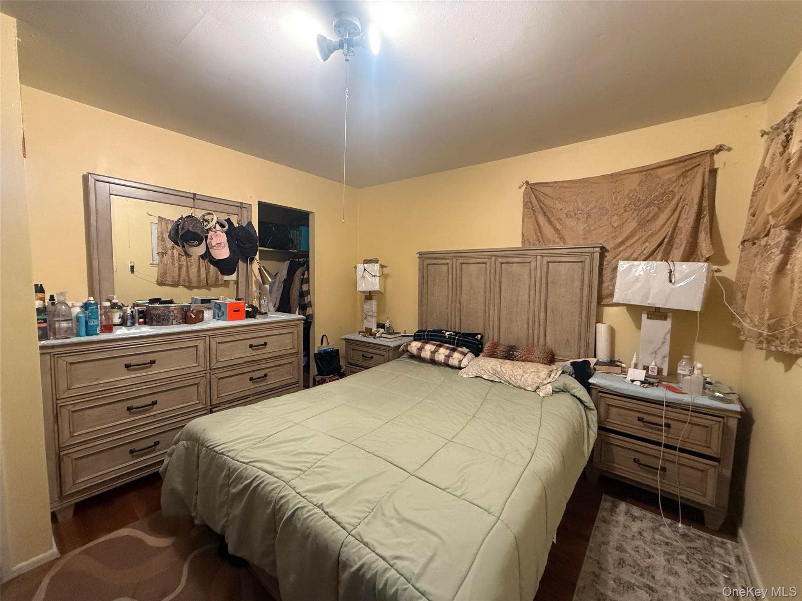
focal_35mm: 14
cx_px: 401
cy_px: 300
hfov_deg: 102.1
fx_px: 324
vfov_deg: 85.7
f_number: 2.2
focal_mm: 2.22
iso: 640
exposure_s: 1/60
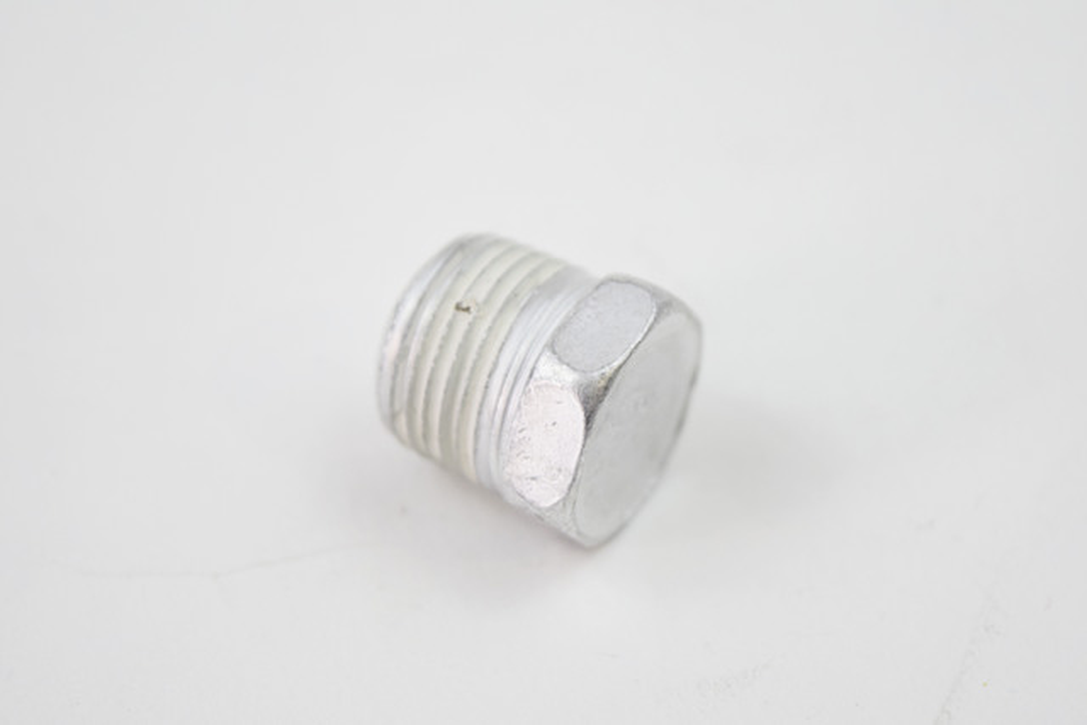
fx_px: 2491
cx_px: 544
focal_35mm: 82
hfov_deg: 24.6
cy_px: 362
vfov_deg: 16.6
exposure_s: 1/60
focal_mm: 55
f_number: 5.6
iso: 1250
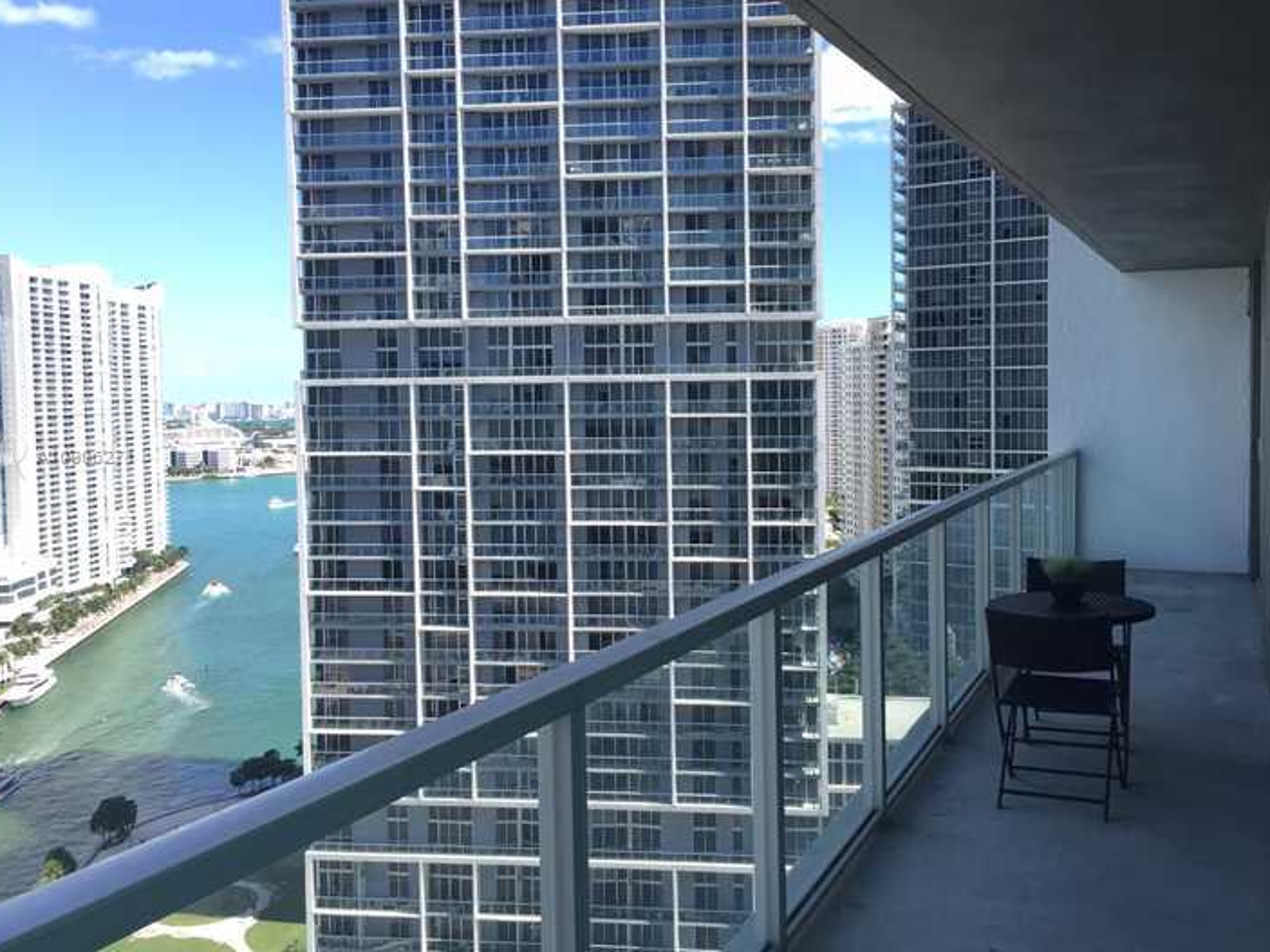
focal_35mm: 33
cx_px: 701
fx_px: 1211
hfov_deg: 55.3
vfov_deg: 42.9
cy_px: 455
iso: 32
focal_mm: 4.15
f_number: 2.2
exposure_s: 1/682
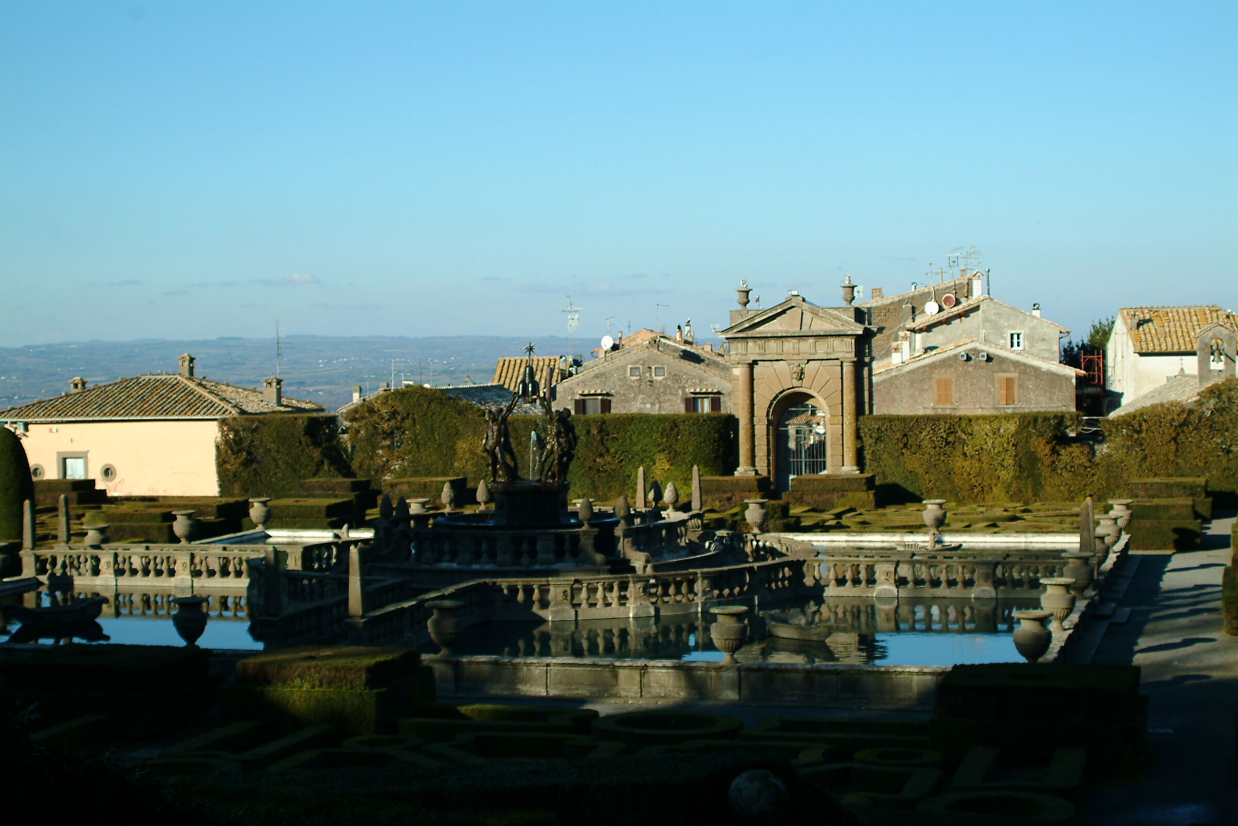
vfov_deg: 21.6
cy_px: 413
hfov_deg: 31.9
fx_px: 2166
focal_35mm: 63
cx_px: 619
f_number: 3.5
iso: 200
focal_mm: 42
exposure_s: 1/1500
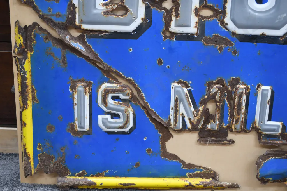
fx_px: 431
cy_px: 96
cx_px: 144
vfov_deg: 25.1
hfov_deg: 36.9
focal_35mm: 54
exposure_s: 1/40
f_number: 5
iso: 400
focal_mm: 36
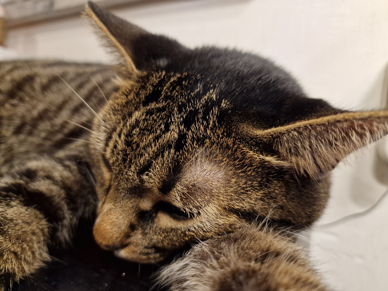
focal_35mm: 23
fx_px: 258
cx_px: 194
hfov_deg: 73.9
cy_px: 146
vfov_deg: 58.9
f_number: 1.8
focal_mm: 6.4
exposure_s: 1/100
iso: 640
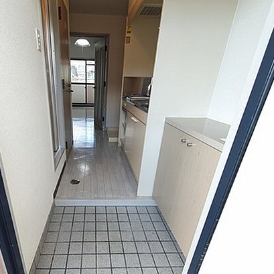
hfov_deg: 79.0
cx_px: 100
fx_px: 161
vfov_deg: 80.4
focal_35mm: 18
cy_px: 154
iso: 64
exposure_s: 1/60
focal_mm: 1.8
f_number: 2.2
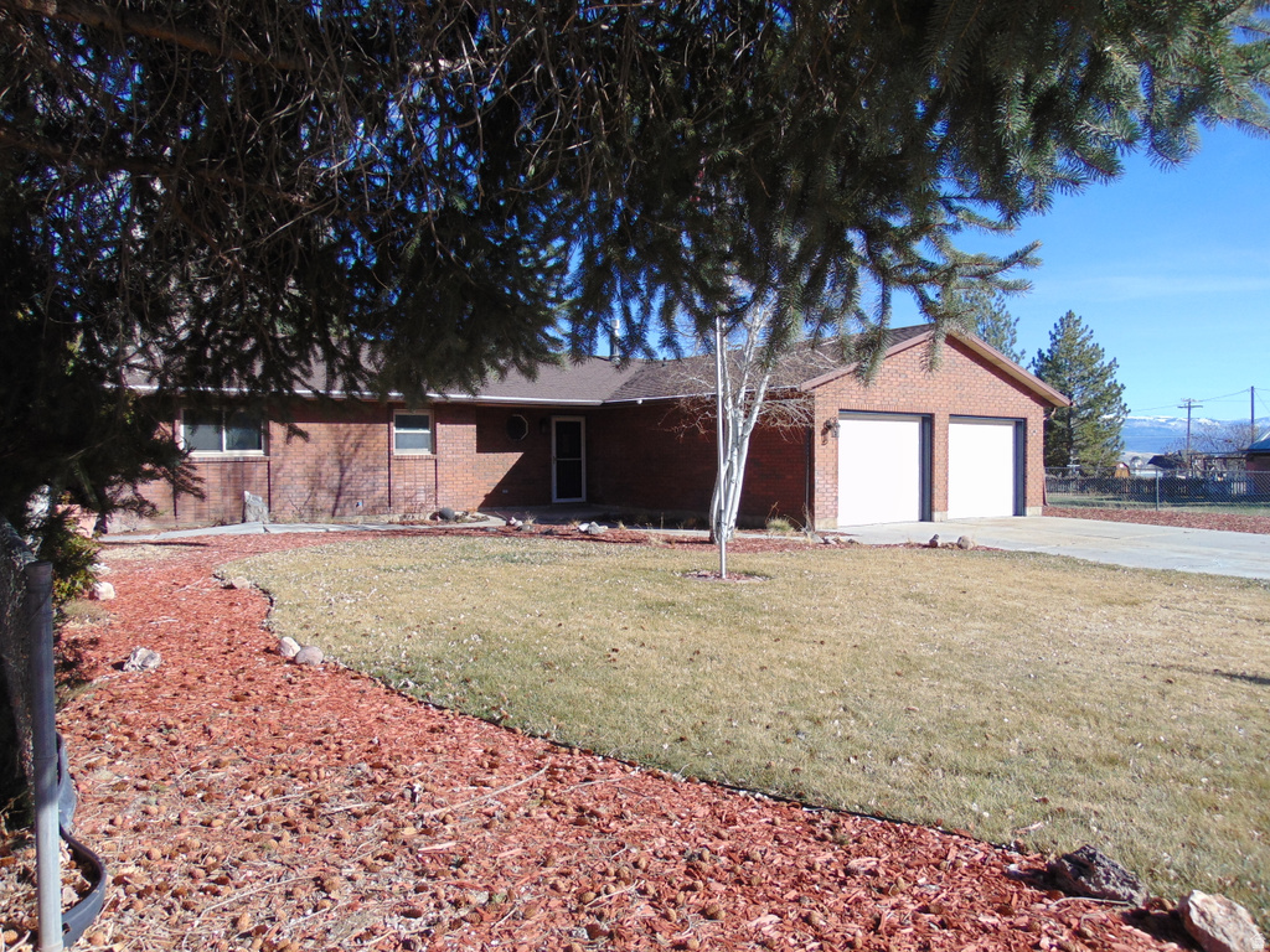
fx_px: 917
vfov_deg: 54.9
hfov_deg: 69.4
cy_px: 476
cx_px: 635
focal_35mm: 25
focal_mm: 4.5
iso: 80
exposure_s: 1/800
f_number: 3
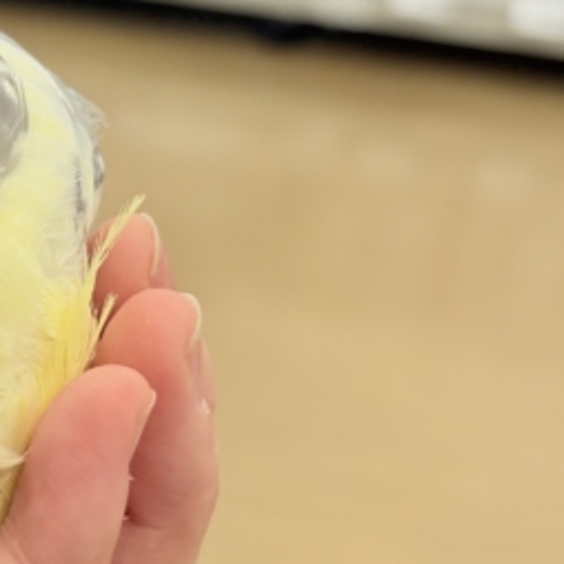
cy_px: 266
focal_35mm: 116
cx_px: -115
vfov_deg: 15.0
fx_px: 2138
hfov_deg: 14.5
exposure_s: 1/100
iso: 64
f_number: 1.6
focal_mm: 5.96
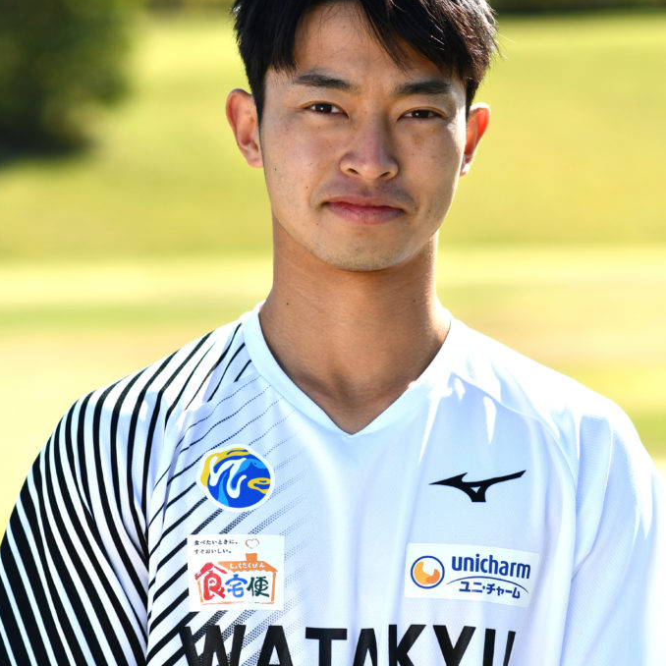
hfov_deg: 10.7
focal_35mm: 163
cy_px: 344
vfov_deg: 10.7
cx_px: 332
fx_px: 3548
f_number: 2.8
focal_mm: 85
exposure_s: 1/1600
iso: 100
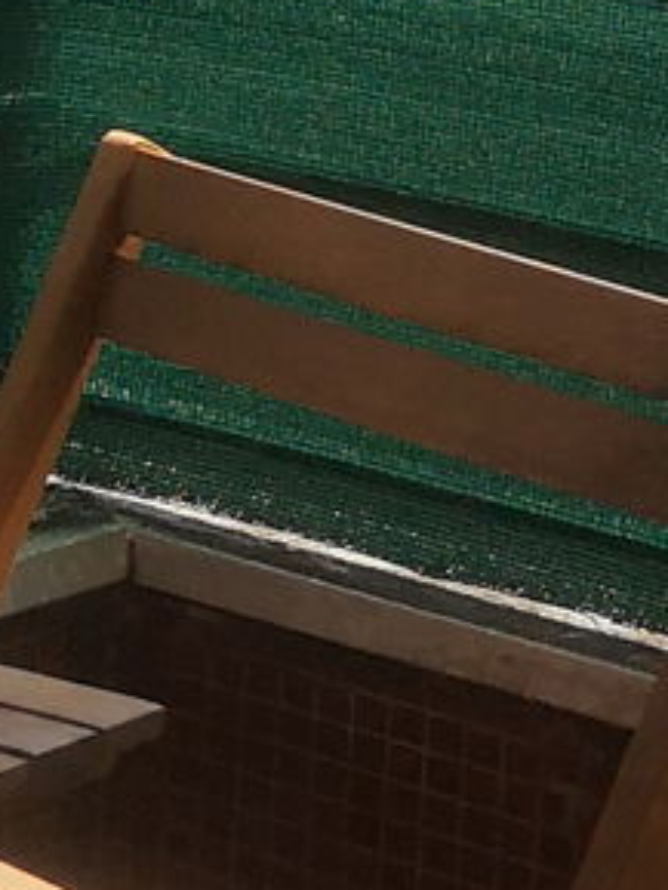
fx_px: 5116
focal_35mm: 199
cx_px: -1450
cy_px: -356
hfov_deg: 6.7
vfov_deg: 9.7
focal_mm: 3.95
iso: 50
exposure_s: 1/1253
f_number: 1.8
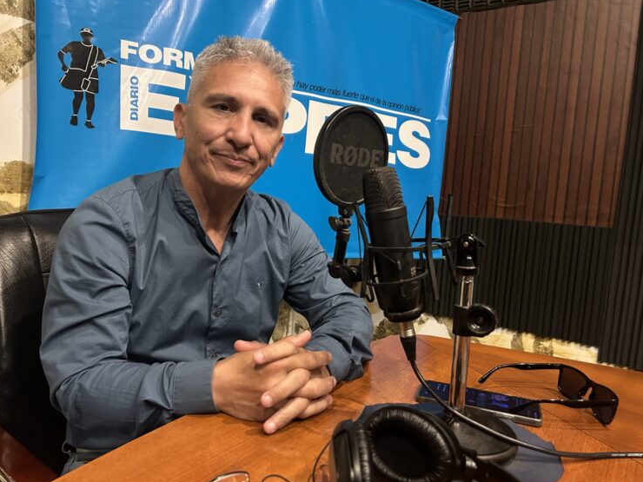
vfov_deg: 51.4
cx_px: 321
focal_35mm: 27
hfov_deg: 65.3
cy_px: 242
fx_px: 502
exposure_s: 1/33
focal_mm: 5.7
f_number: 1.5
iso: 500
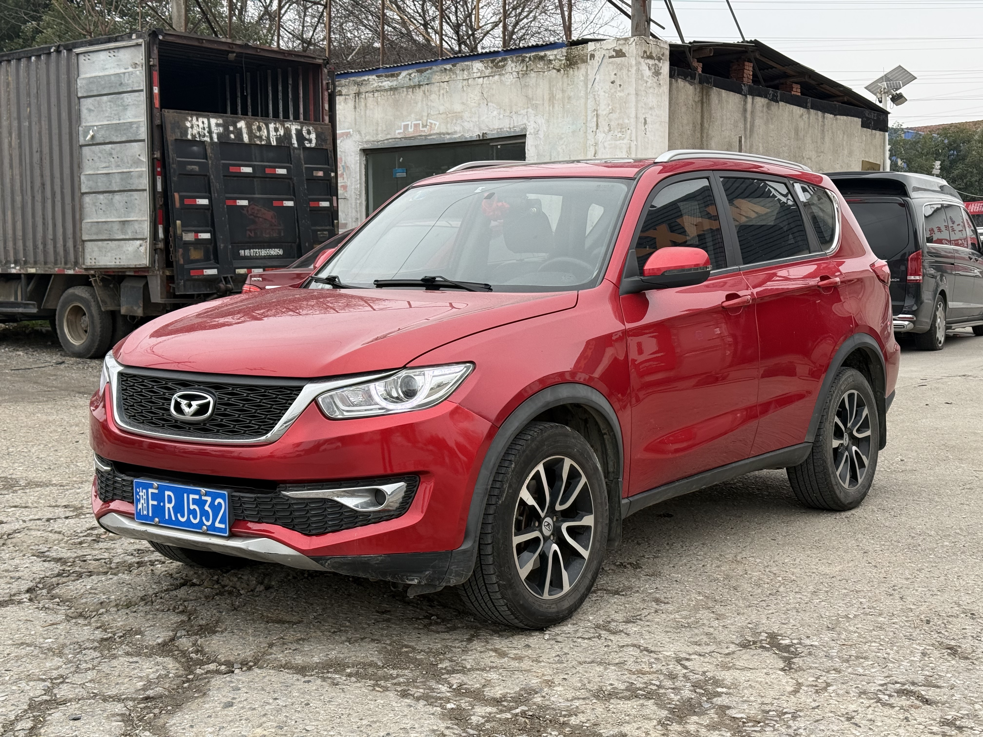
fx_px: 1363
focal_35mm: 48
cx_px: 492
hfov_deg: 39.7
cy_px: 368
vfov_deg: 30.3
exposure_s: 1/802
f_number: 1.78
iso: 100
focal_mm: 6.76
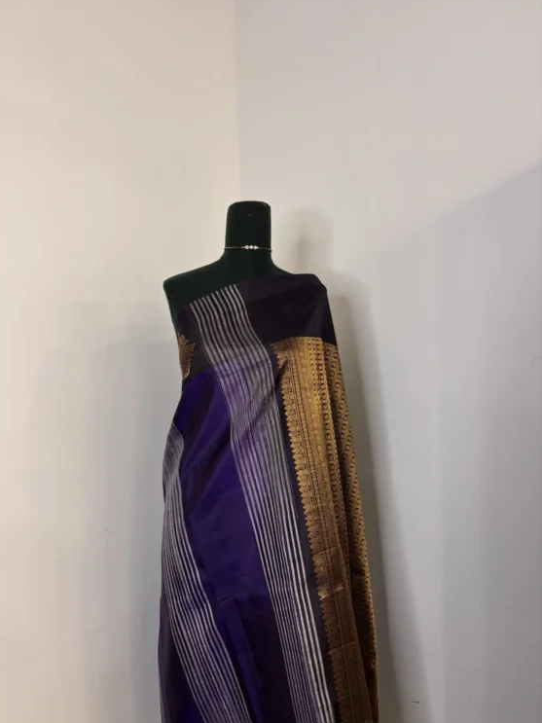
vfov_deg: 63.4
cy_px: 352
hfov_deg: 49.7
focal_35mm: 28
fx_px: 585
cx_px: 252
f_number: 1.6
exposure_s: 1/50
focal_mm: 5.96
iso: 100
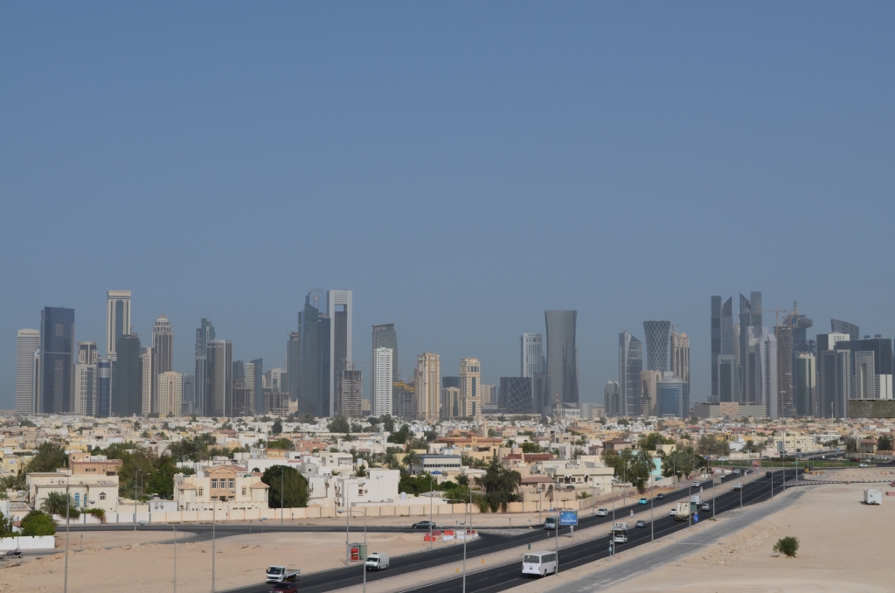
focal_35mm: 63
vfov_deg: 21.5
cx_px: 448
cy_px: 296
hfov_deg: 32.0
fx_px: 1563
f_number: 13
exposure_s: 1/250
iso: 100
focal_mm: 42
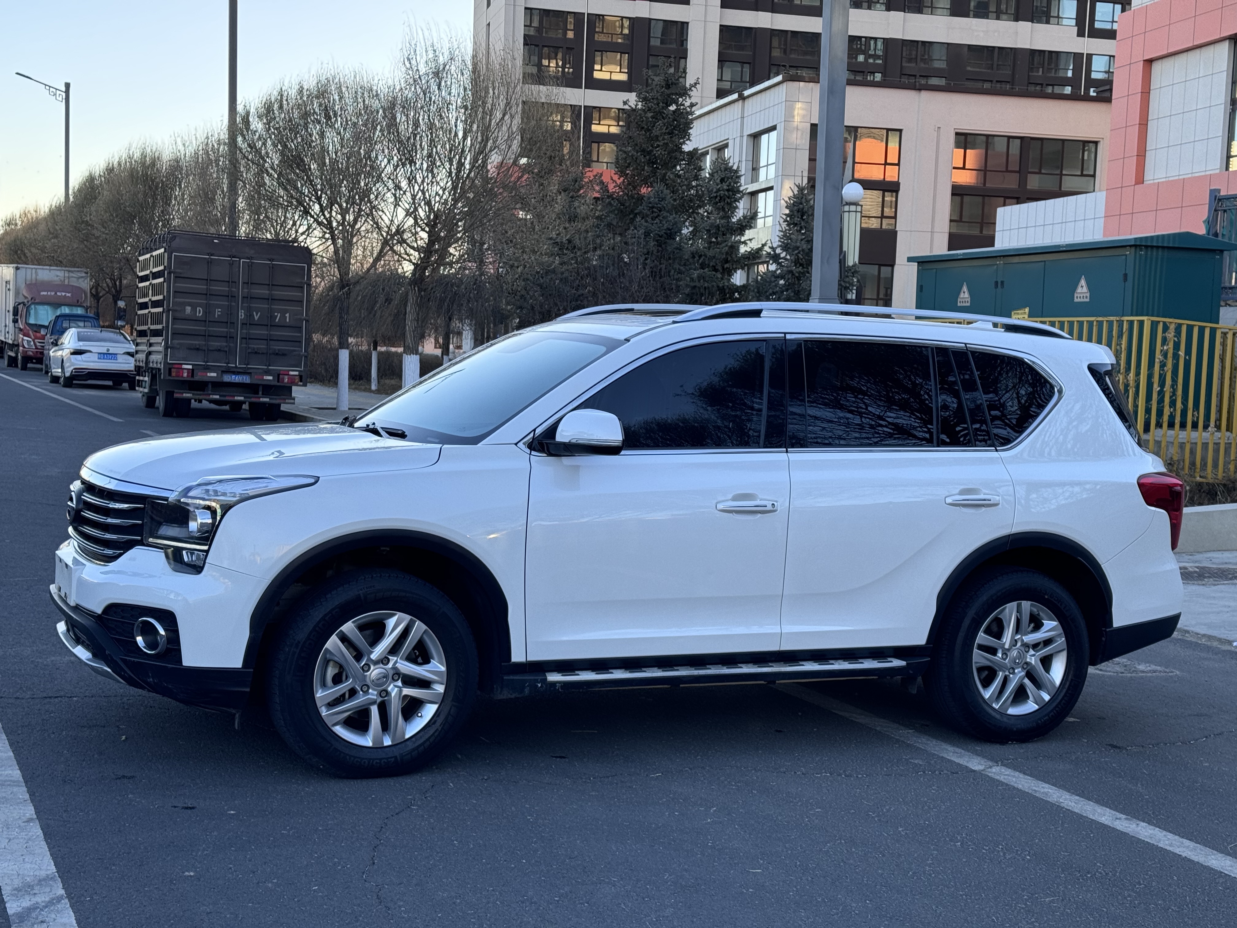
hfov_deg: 39.7
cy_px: 464
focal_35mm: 48
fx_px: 1715
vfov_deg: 30.3
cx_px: 618
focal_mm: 6.76
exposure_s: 1/399
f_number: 1.78
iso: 64
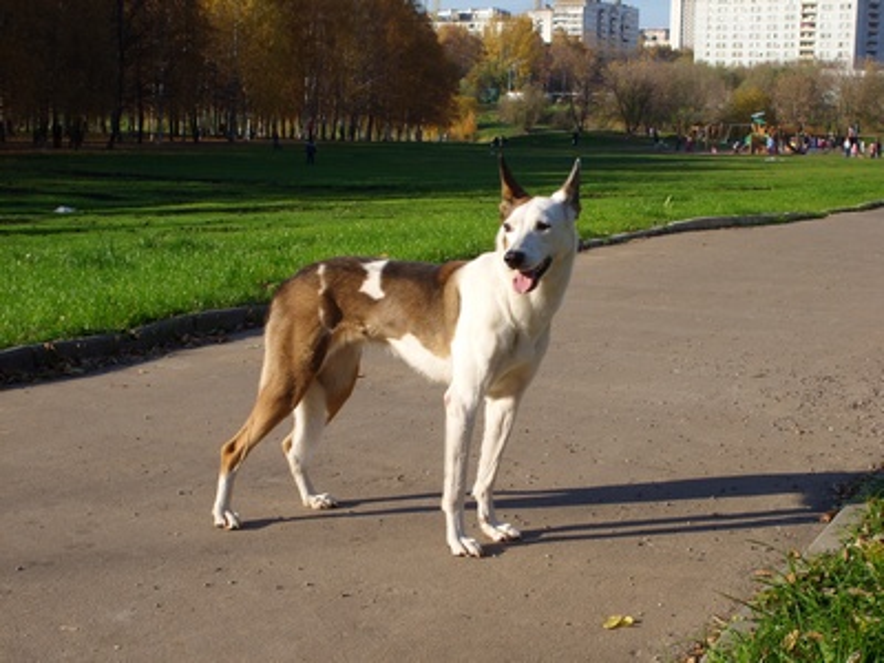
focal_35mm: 63
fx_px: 1609
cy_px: 332
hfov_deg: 30.7
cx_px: 442
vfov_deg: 23.3
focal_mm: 12.95
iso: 50
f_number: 6.3
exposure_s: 1/239
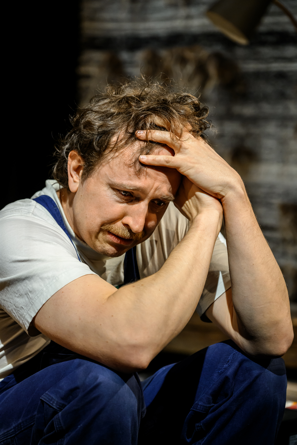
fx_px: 1485
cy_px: 222
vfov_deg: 17.1
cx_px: 148
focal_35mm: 120
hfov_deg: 11.4
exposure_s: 1/200
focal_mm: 120
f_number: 4
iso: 2500
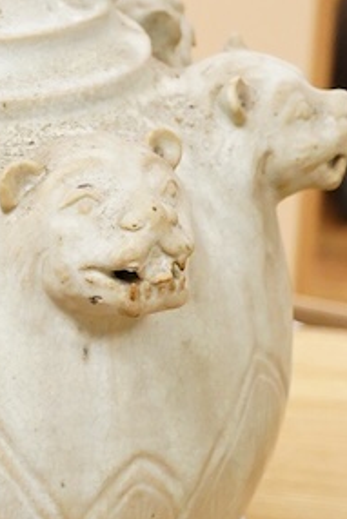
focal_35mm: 177
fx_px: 2556
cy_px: 193
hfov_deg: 7.7
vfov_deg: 11.6
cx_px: -98
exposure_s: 1/250
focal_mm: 30
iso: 2500
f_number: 3.5
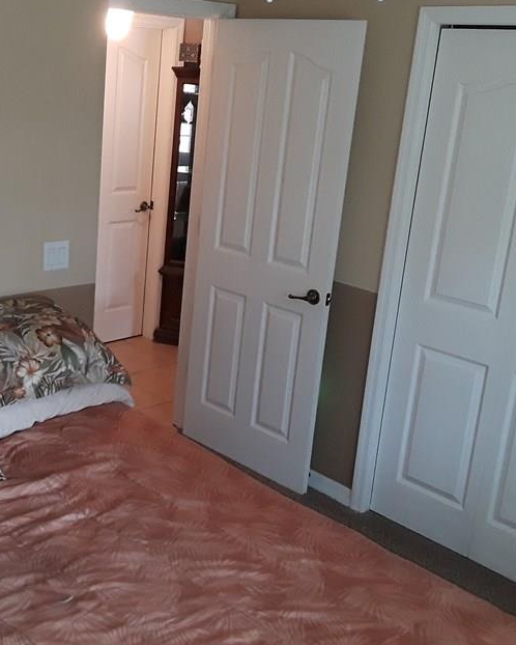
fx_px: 859
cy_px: 262
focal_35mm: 45
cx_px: 128
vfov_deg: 41.0
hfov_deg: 32.8
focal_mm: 2.9
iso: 160
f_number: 1.9
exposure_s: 1/30
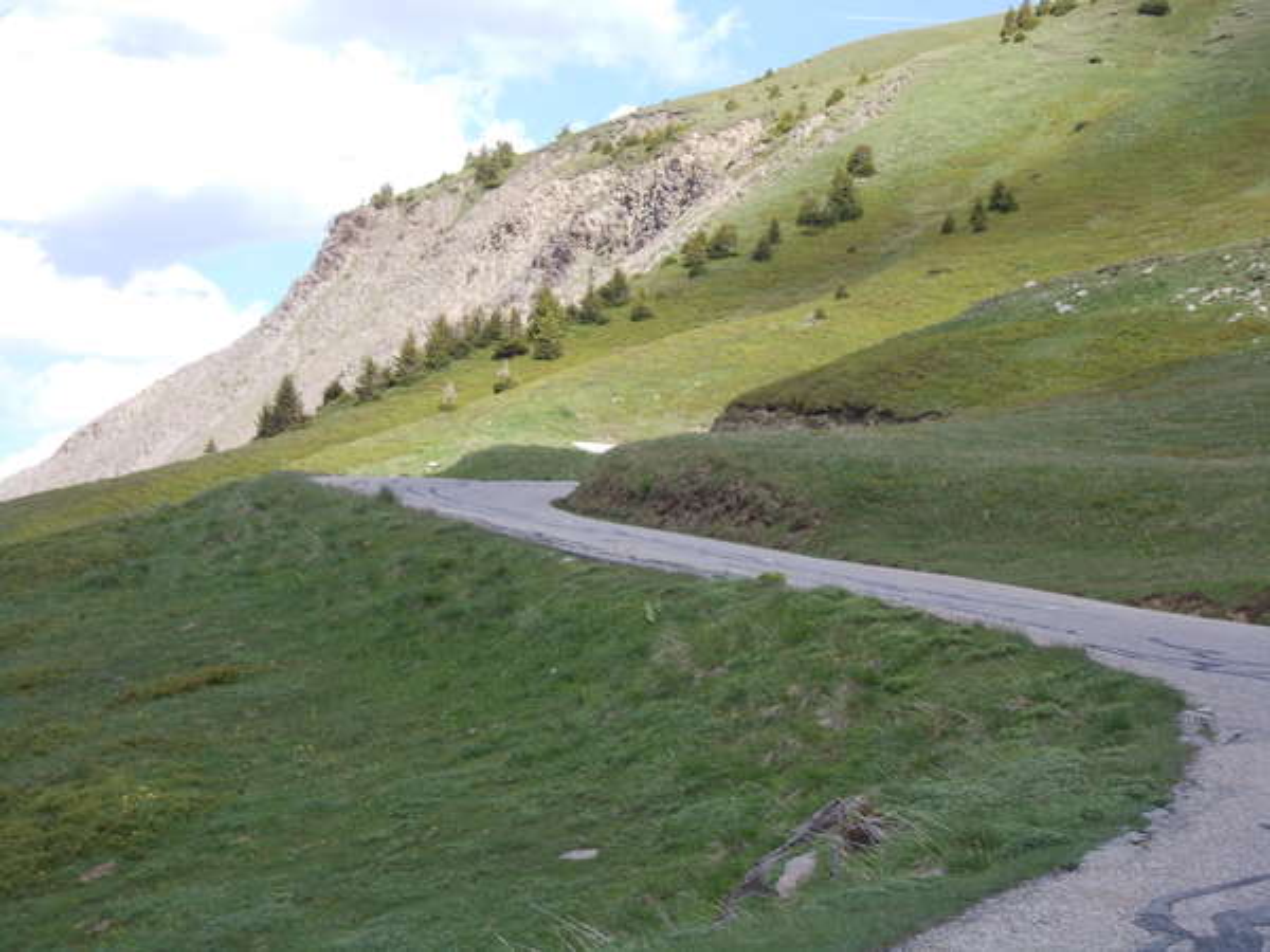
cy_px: 476
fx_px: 3522
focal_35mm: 96
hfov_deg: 20.4
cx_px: 635
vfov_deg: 15.4
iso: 80
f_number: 5.3
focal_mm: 13.6
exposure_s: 1/160
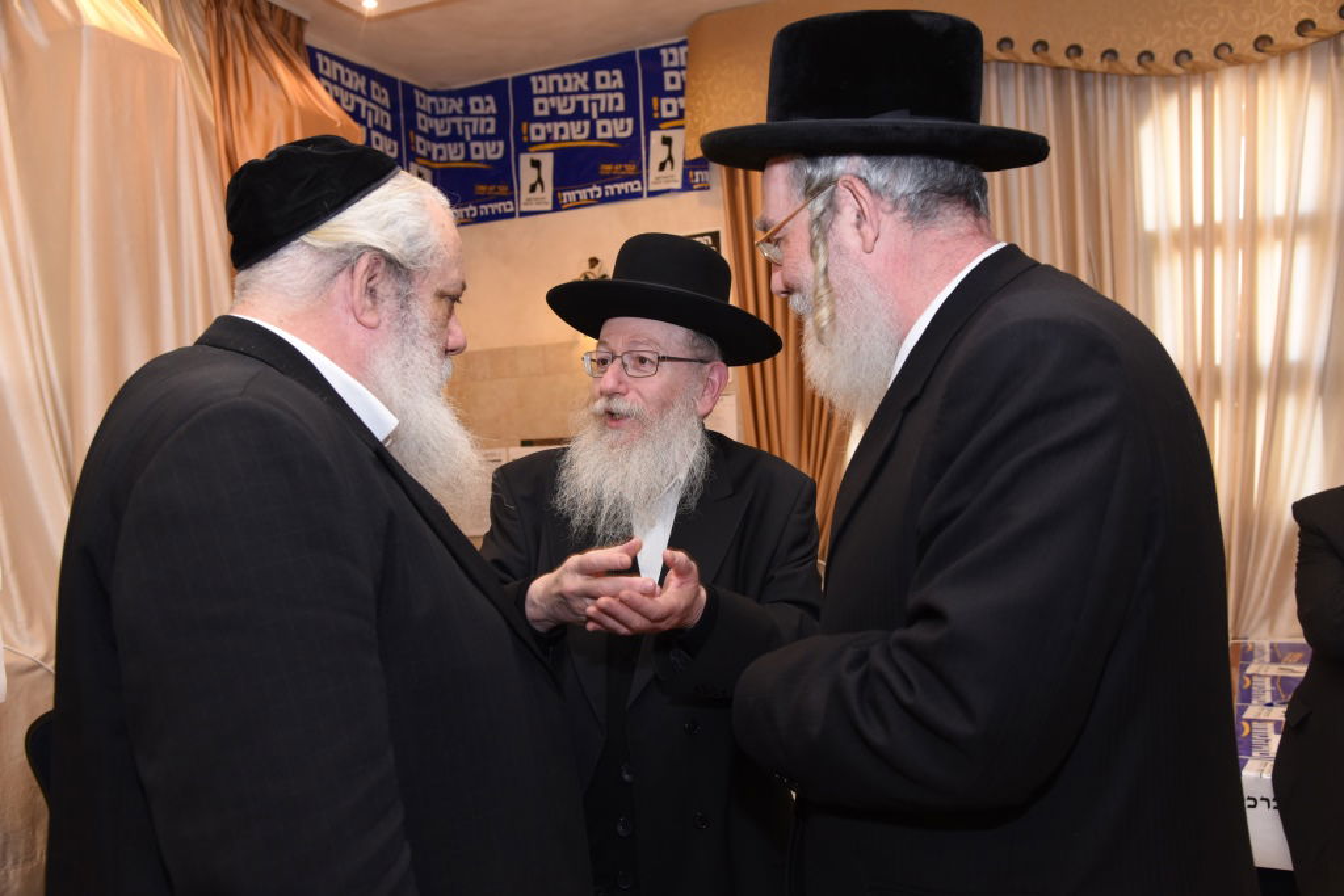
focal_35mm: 32
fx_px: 1195
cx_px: 672
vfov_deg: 41.1
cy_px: 448
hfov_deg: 58.7
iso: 800
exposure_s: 1/125
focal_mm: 32
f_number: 5
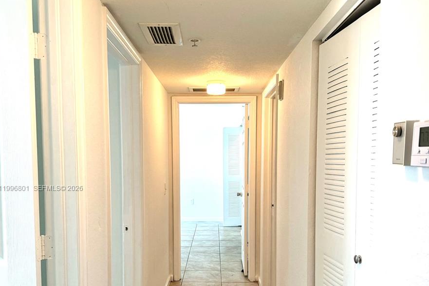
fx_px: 405
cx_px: 211
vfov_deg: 38.5
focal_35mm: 34
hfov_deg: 55.8
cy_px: 189
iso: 200
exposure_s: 1/120
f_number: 1.78
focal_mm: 6.86
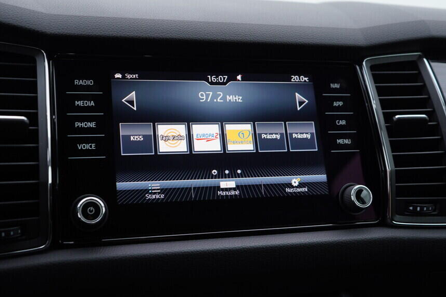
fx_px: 533
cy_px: 135
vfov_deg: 31.2
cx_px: 199
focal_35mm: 43
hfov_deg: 45.3
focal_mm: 24
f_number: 3.5
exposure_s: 1/60
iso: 125
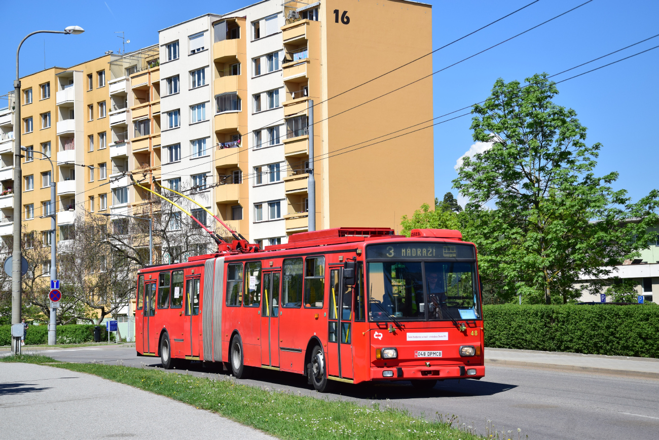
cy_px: 220
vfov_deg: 18.2
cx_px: 330
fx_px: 1373
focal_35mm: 75
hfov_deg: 27.0
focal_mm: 50
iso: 200
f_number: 6.3
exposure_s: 1/1000
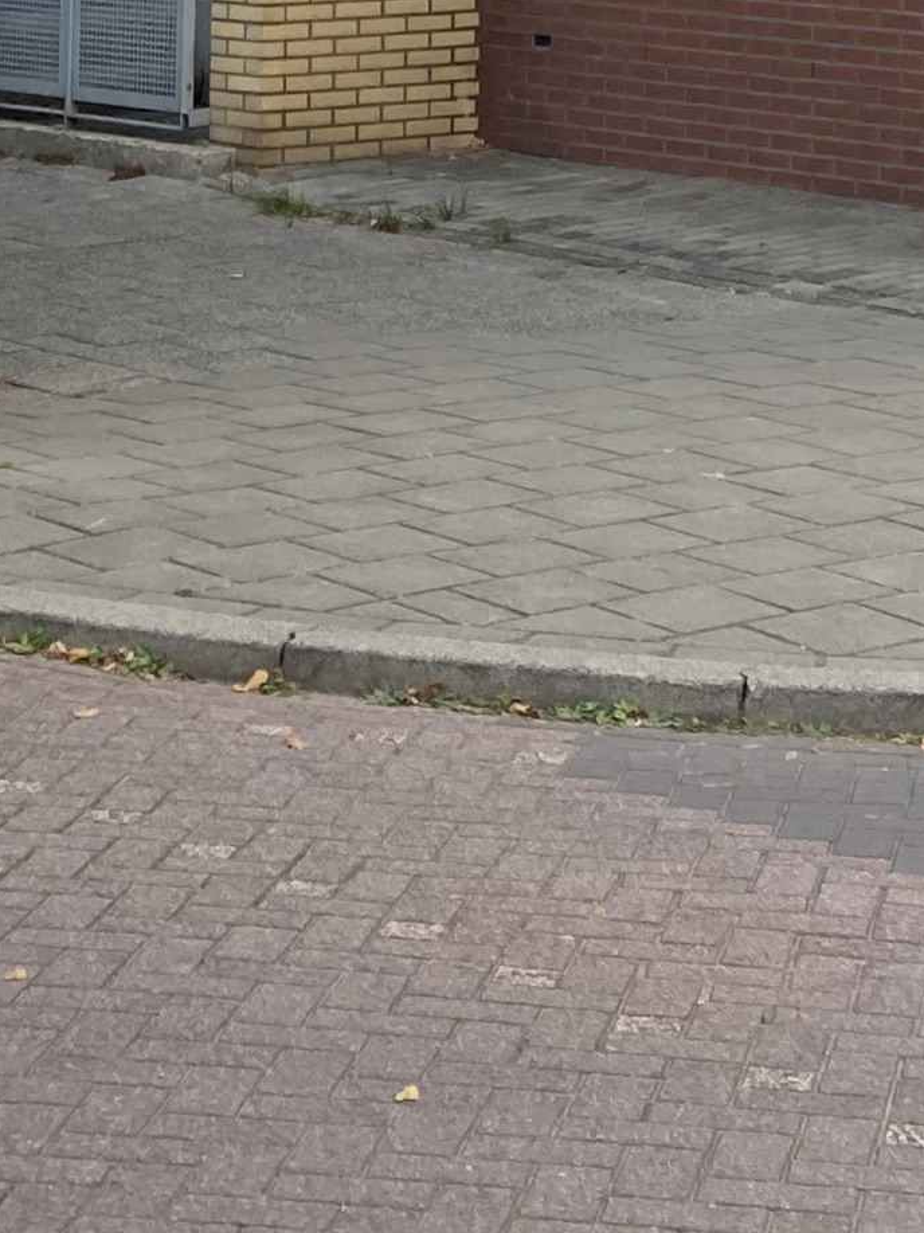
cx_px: 672
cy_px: -1013
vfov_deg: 14.1
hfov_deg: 12.0
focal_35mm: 123
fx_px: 4380
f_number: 1.8
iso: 20
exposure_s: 1/787
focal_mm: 3.99
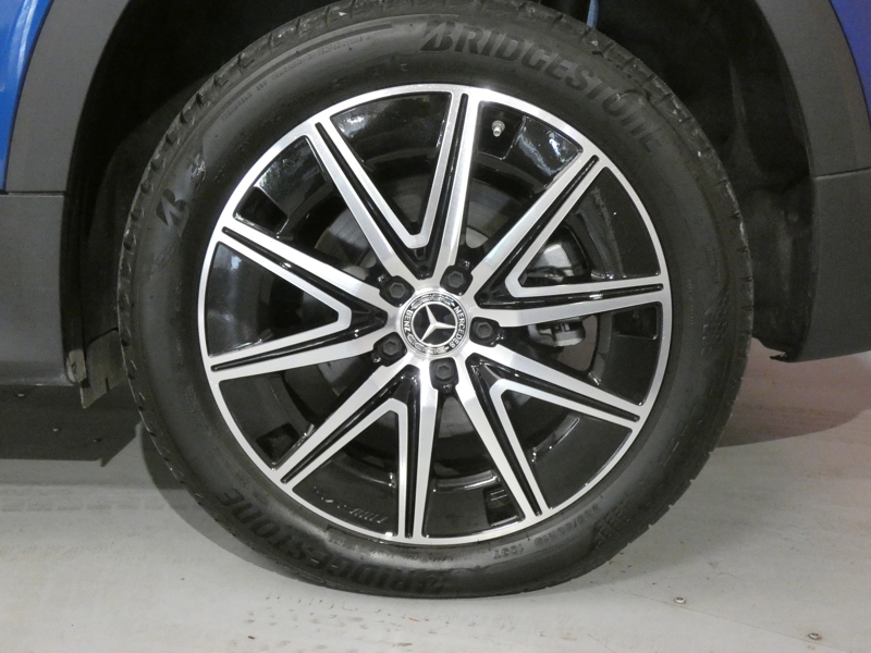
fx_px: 981
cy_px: 326
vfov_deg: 36.8
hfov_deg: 47.9
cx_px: 436
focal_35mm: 39
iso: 1600
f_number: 3.6
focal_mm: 7.1
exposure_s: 1/50
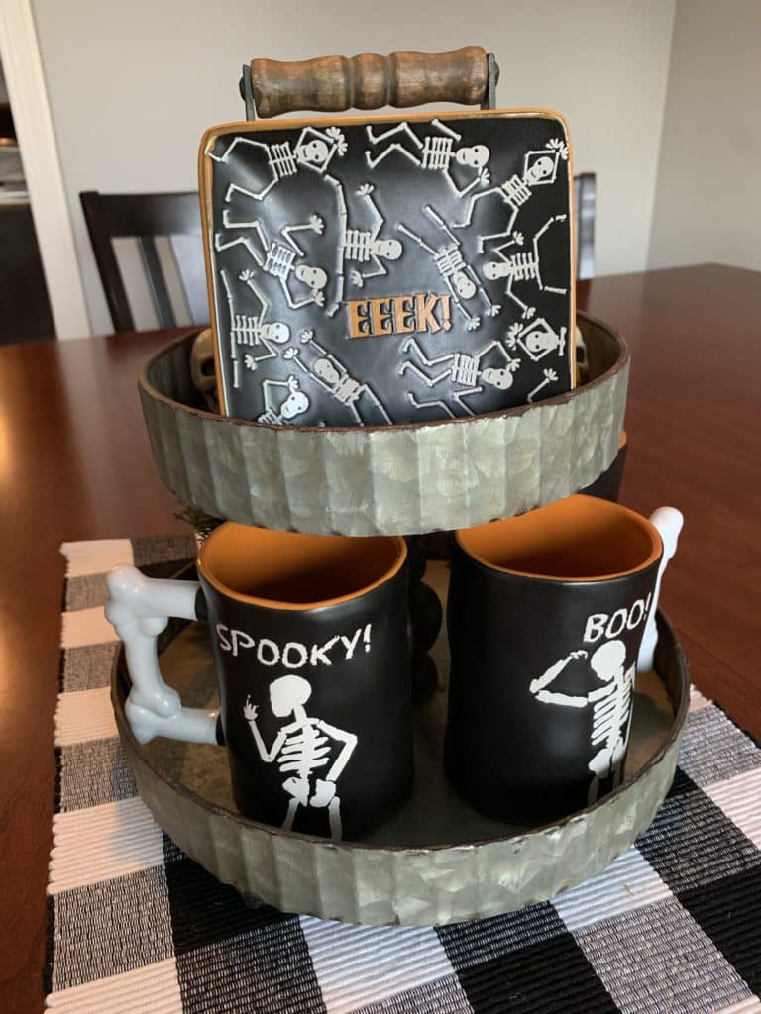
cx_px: 380
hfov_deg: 53.1
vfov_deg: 67.3
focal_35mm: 26
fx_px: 762
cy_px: 507
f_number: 1.8
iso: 320
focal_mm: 4.25
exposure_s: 1/40
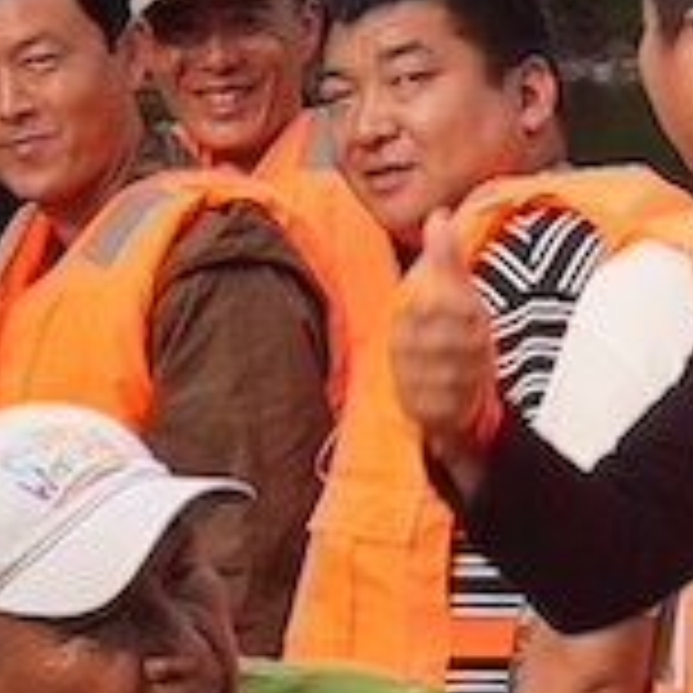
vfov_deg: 4.5
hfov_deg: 4.4
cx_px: 1202
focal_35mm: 393
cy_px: 425
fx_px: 8901
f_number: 11
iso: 250
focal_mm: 51
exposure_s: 1/125
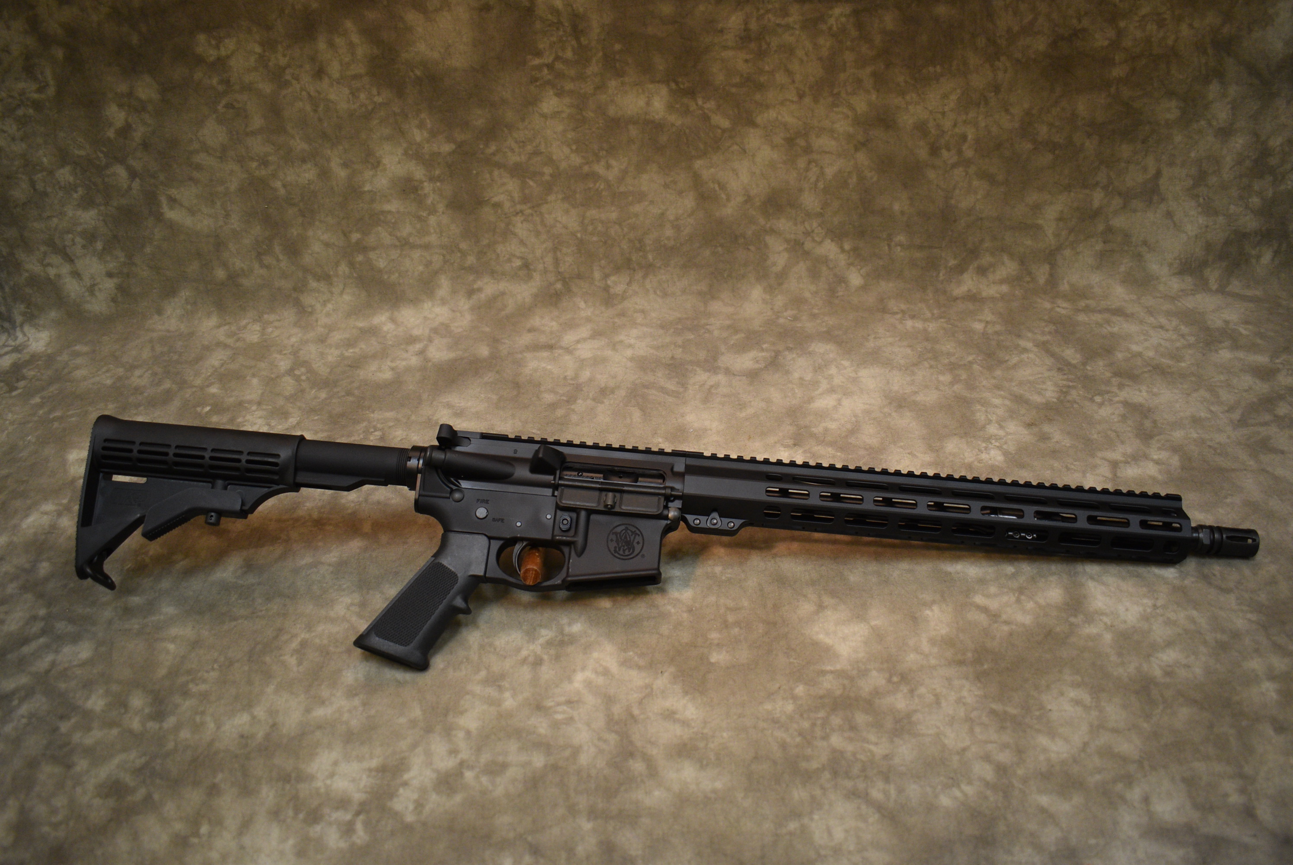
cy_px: 432
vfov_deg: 41.8
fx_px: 1132
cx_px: 646
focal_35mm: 32
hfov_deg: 59.5
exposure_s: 1/125
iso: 1000
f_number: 3.8
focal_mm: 21
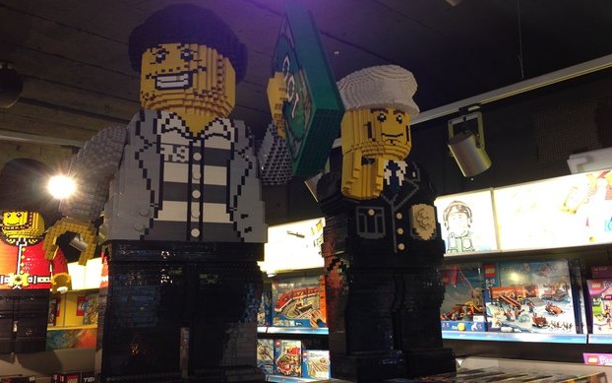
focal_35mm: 36
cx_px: 301
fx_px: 601
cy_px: 177
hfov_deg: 54.0
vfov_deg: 35.3
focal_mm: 4.12
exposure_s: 1/30
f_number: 2.4
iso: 50
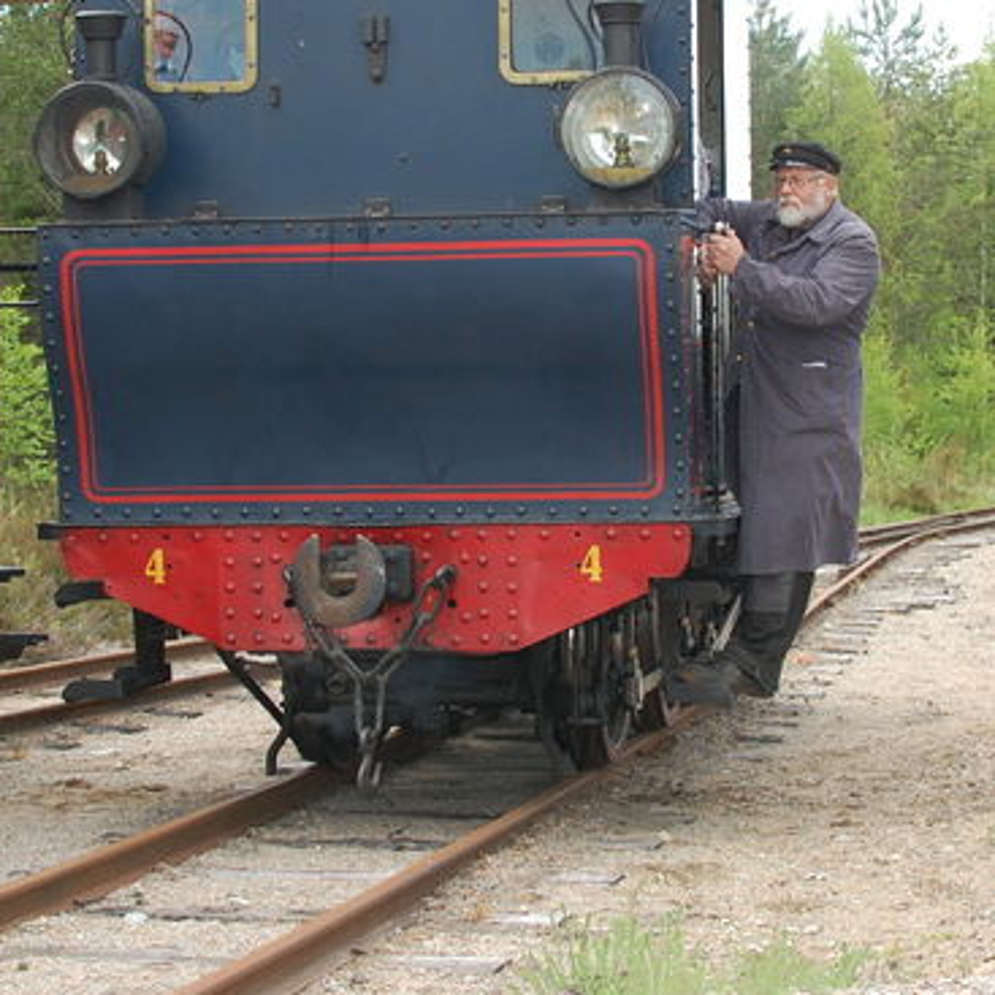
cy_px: 373
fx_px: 3152
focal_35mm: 97
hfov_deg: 17.9
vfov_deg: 17.9
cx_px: 519
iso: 400
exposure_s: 1/500
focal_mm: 35
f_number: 4
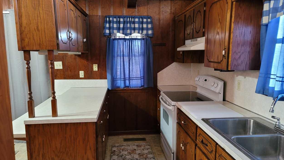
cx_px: 142
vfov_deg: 41.5
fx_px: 211
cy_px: 85
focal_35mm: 28
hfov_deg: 67.9
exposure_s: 1/39
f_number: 1.8
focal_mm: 7
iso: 640
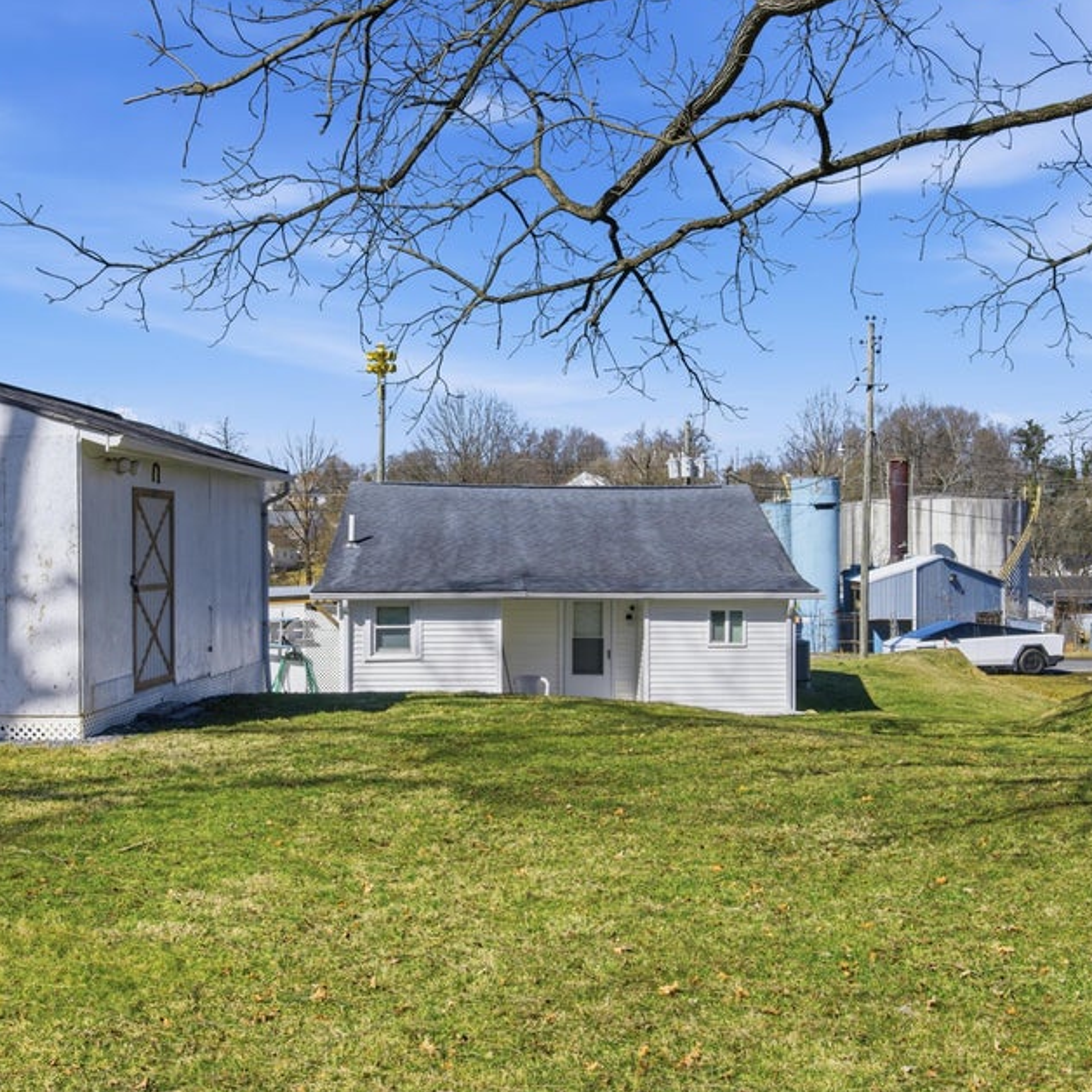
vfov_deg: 42.8
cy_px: 541
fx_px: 1392
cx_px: 527
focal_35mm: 39
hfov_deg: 42.8
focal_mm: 30
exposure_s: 1/2000
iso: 400
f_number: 16
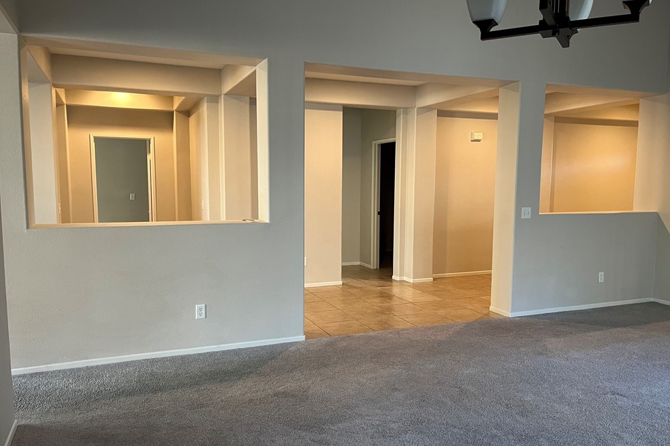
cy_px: 232
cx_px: 324
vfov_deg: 46.4
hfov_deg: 65.5
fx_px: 521
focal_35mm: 28
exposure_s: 1/60
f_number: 1.6
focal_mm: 5.1
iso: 200
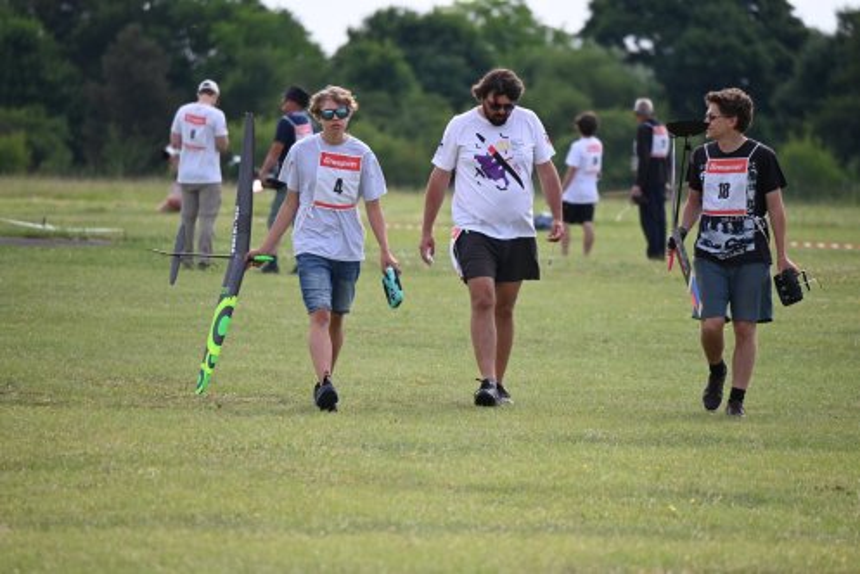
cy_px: 287
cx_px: 430
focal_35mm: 350
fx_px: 8366
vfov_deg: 3.9
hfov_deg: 5.9
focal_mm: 350
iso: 500
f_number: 6.3
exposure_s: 1/1250
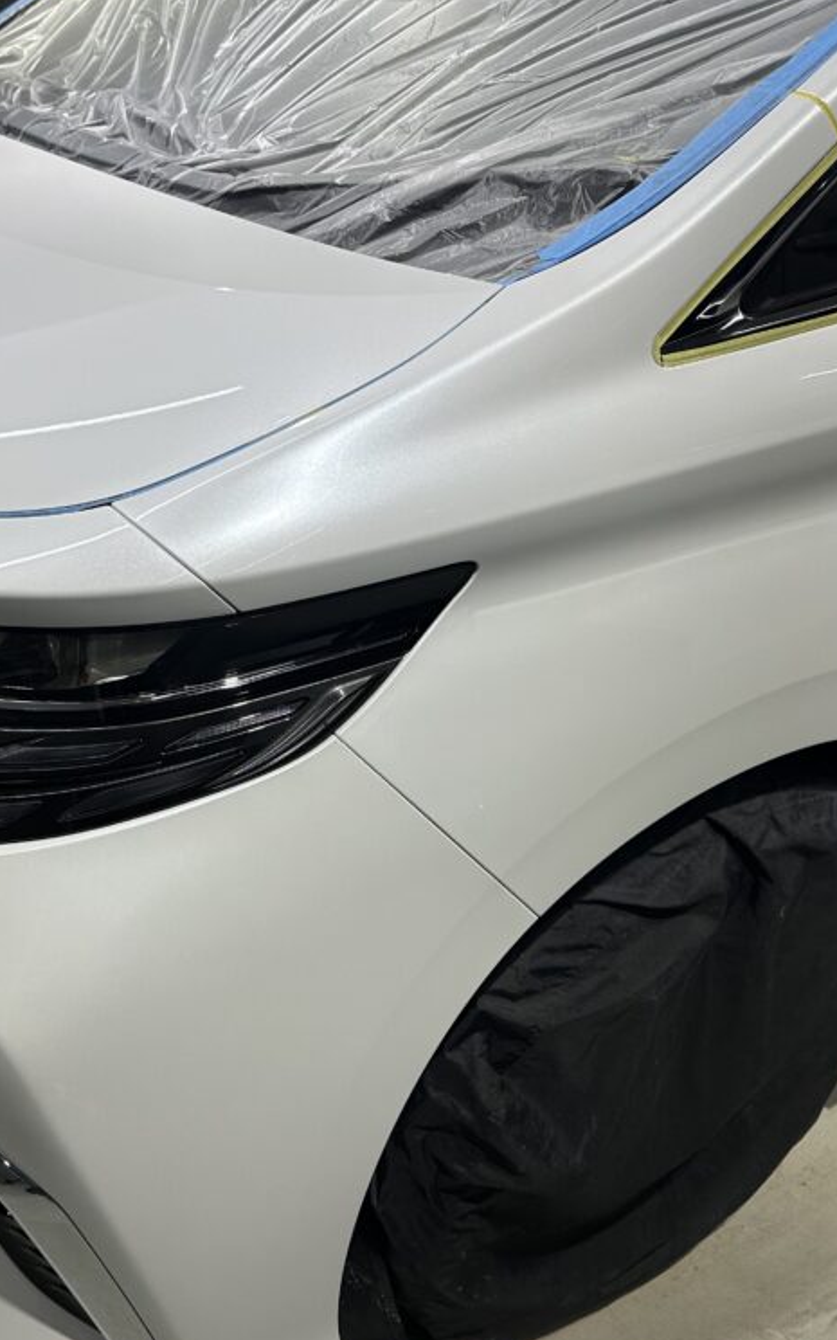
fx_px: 1277
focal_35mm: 35
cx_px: 310
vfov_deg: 55.3
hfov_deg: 36.1
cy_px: 675
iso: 80
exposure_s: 1/376
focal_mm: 6.86
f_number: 1.78
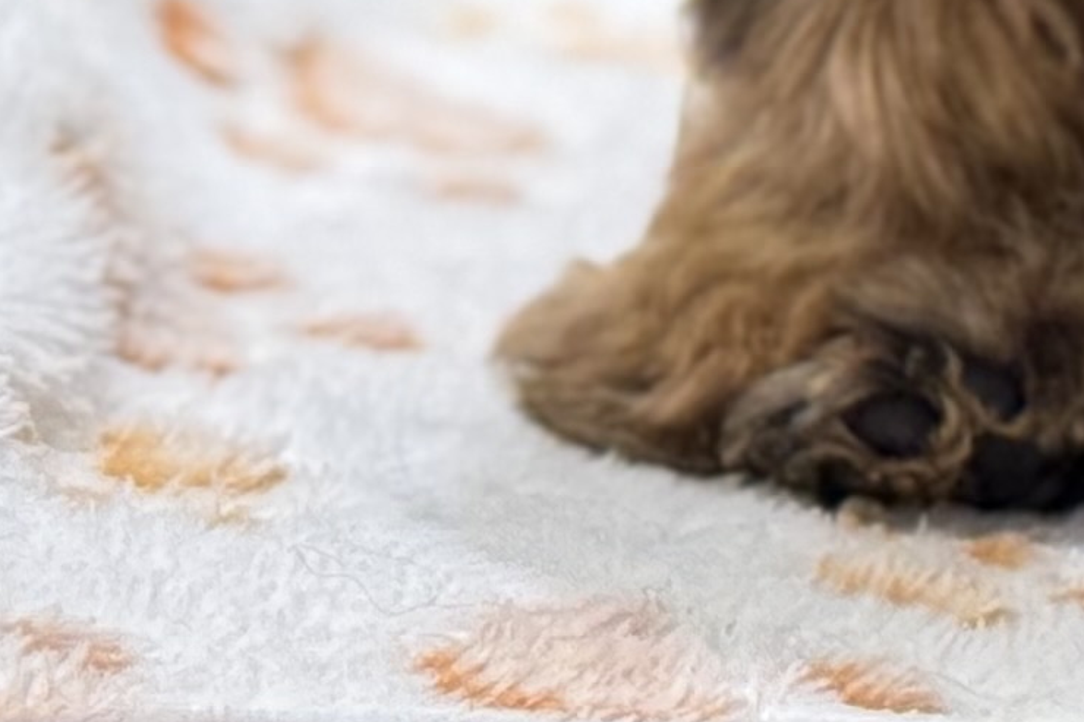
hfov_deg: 7.5
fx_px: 8188
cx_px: -407
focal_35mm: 272
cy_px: -1368
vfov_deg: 4.8
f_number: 1.78
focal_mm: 6.76
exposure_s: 1/120
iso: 125
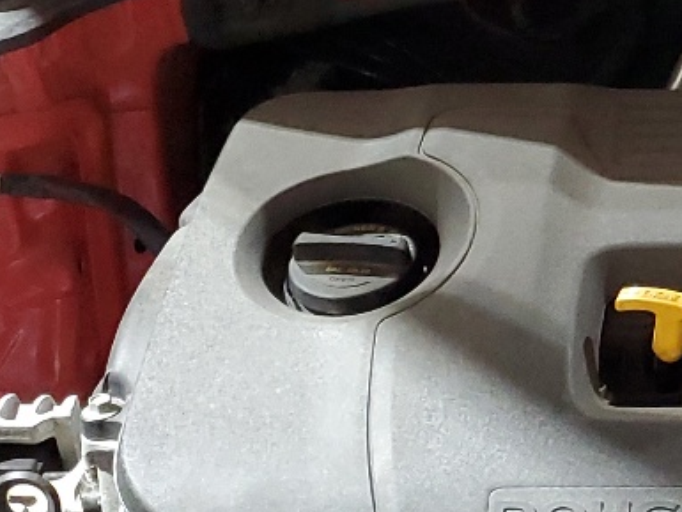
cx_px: 895
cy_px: -46
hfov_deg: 17.1
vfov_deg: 13.5
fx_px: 2128
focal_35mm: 108
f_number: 1.5
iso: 303
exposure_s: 1/30
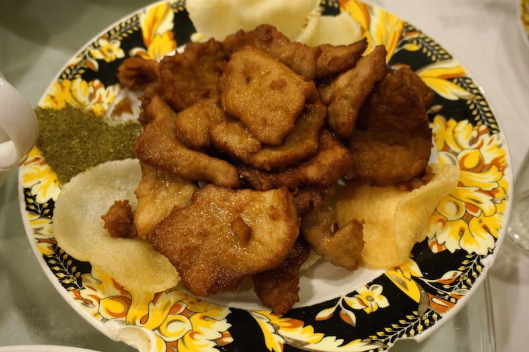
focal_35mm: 40
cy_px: 176
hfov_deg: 48.0
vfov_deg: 33.0
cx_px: 264
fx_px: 595
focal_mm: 27
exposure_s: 1/60
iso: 1600
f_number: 4.5
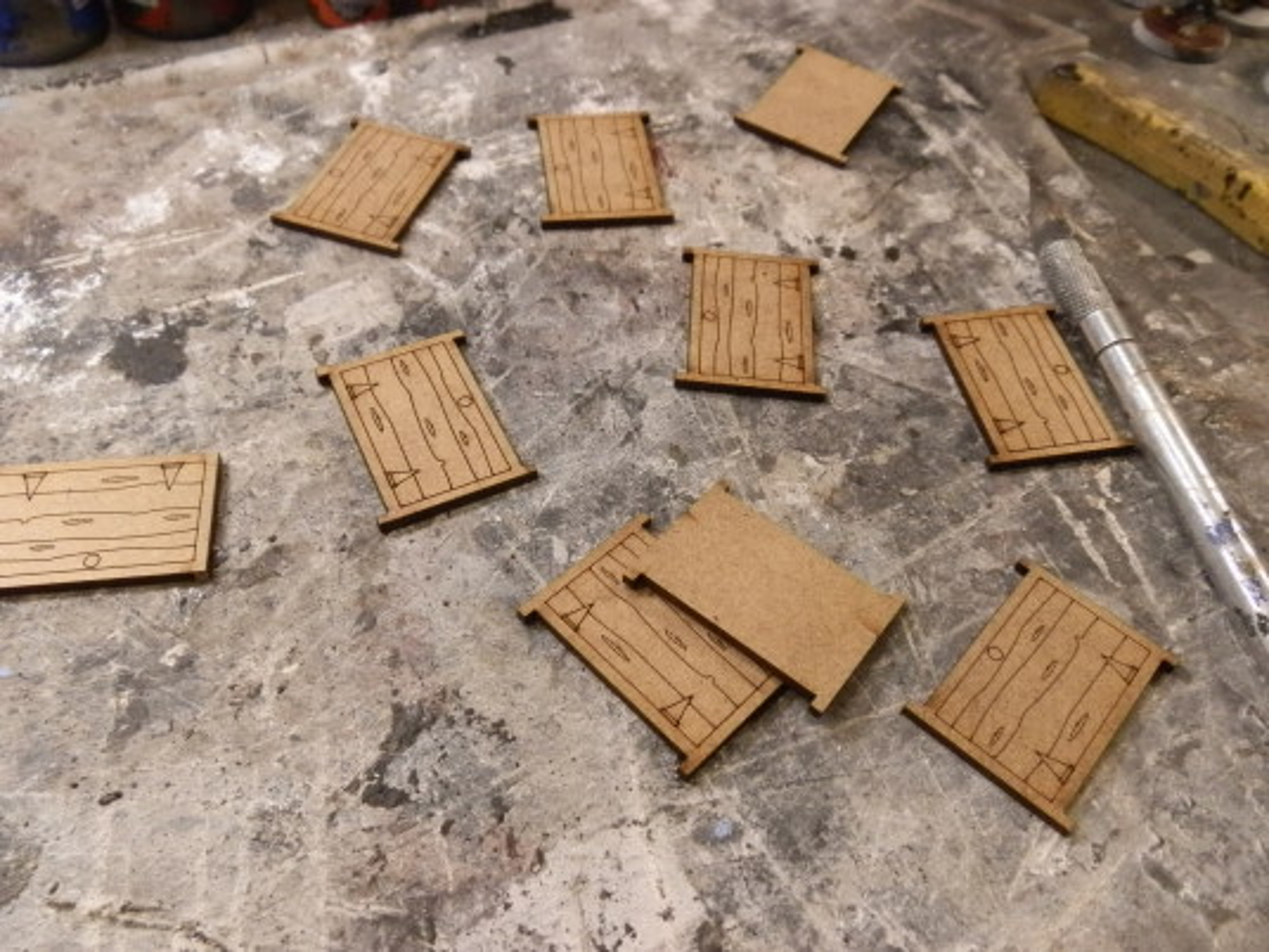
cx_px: 634
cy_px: 476
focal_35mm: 28
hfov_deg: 63.4
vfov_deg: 49.7
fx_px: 1026
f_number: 3.1
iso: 400
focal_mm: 5
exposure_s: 1/160
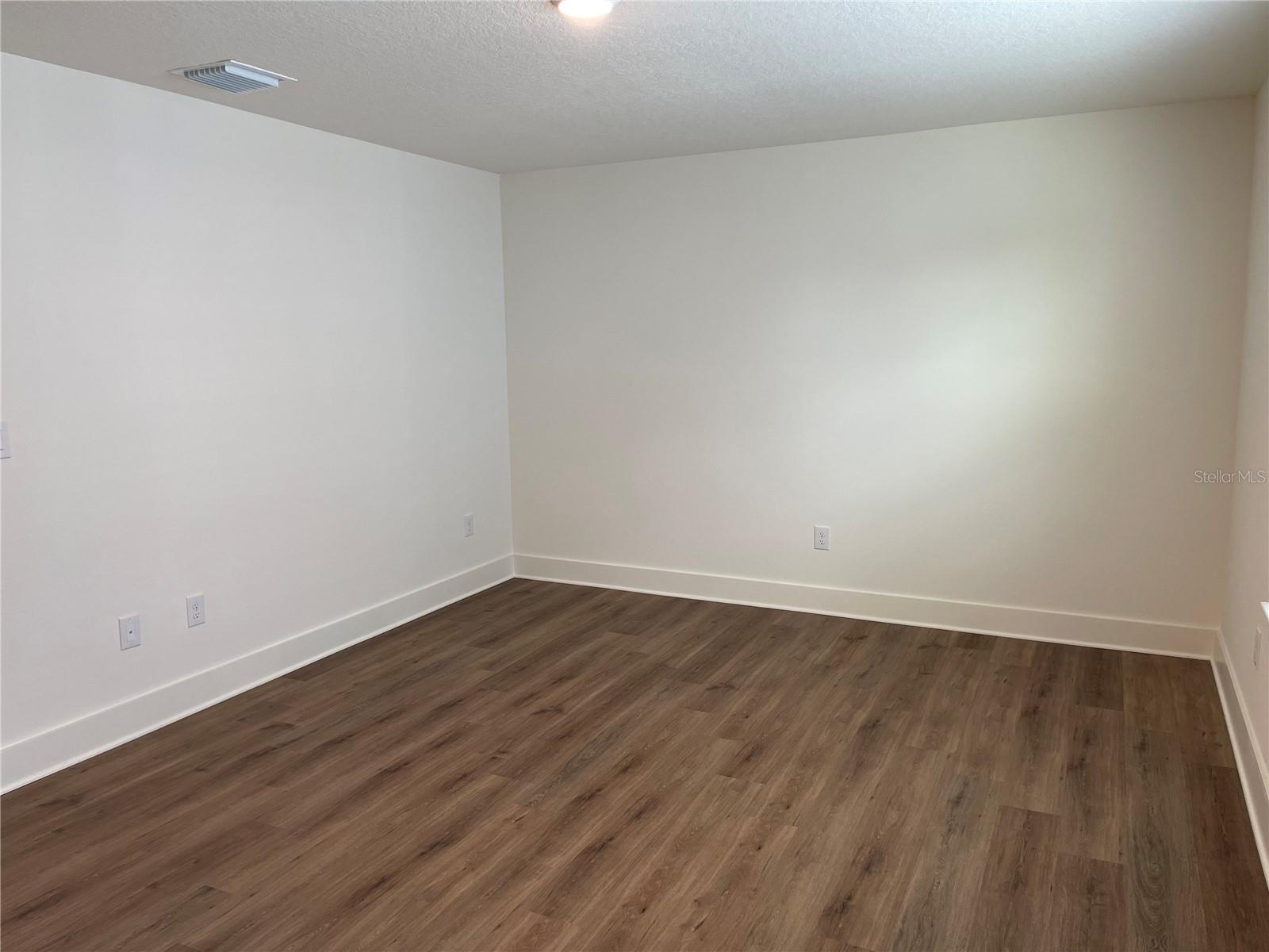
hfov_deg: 69.4
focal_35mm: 25
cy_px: 476
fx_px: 916
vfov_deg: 54.9
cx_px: 634
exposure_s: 1/120
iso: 100
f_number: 1.6
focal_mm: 5.1
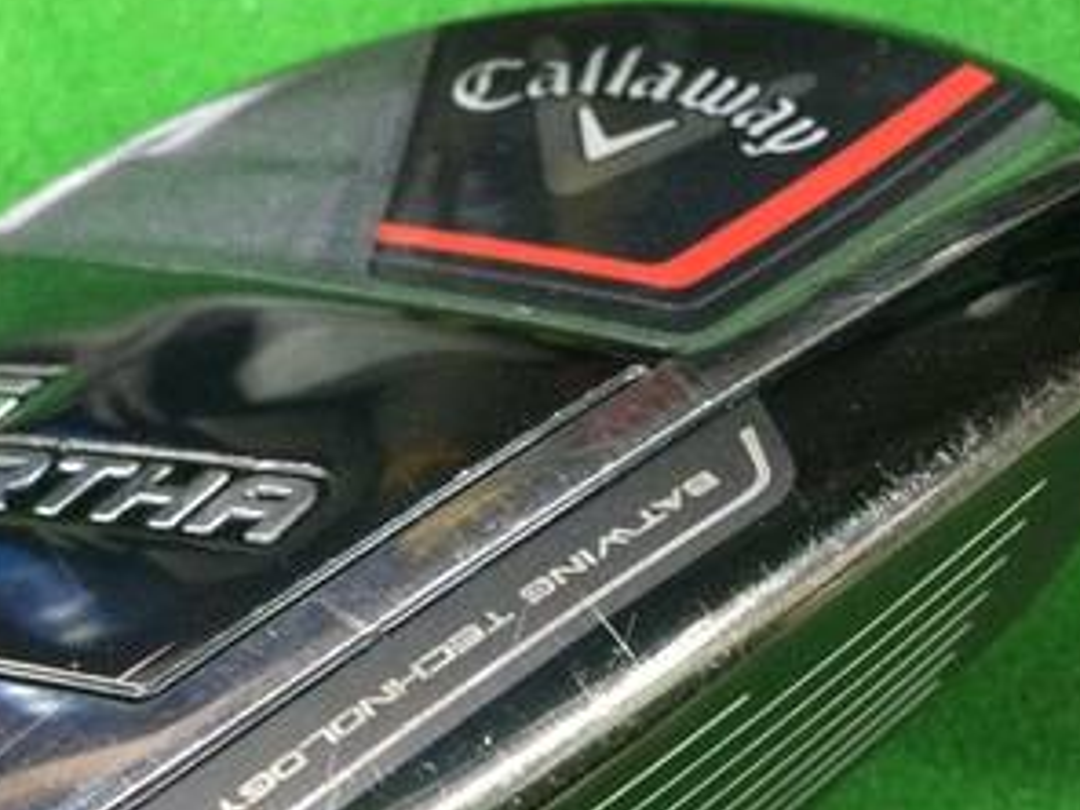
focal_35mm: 67
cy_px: 701
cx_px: 496
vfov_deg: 21.5
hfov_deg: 29.0
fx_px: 2090
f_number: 2.4
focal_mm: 3.3
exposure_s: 1/20
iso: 200
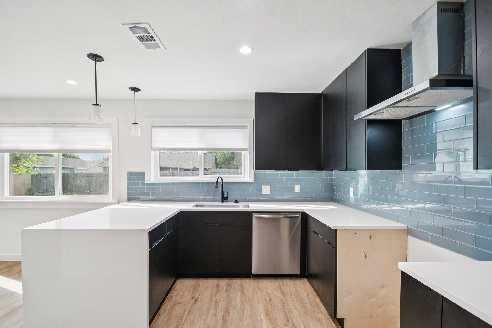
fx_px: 205
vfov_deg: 77.3
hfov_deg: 100.4
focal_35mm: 15
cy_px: 164
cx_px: 246
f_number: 8
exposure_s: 1/15
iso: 400
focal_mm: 10
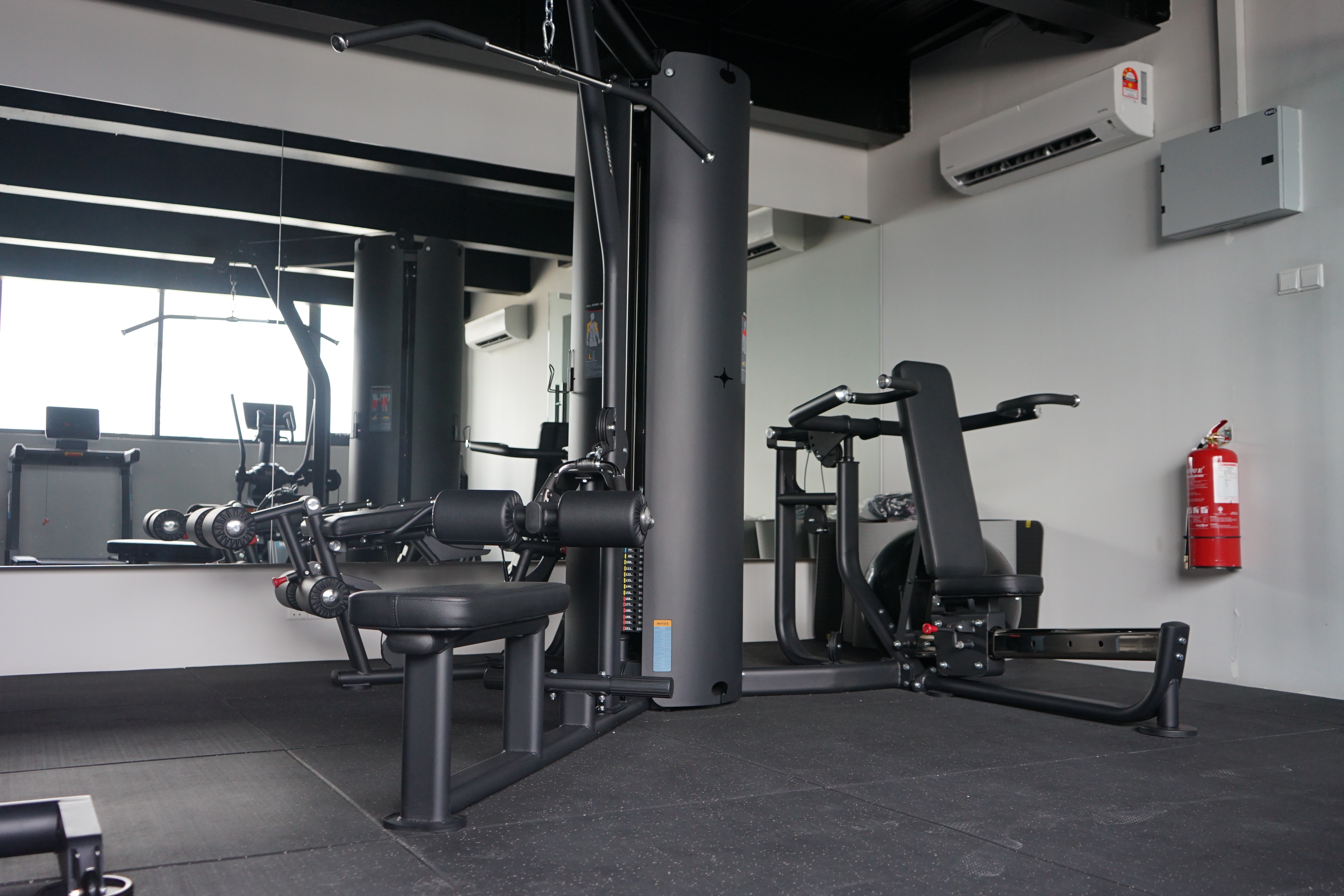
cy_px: 448
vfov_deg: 42.3
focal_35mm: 31
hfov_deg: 60.3
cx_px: 672
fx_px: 1157
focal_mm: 31
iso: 800
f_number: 4
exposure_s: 1/160
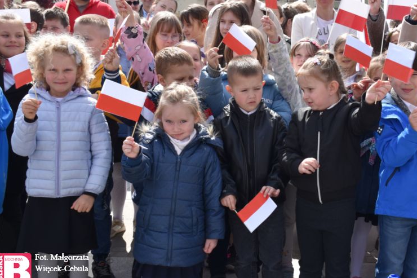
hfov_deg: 36.5
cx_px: 278
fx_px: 625
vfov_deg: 25.0
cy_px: 102
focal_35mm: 54
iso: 200
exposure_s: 1/320
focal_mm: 26
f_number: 9
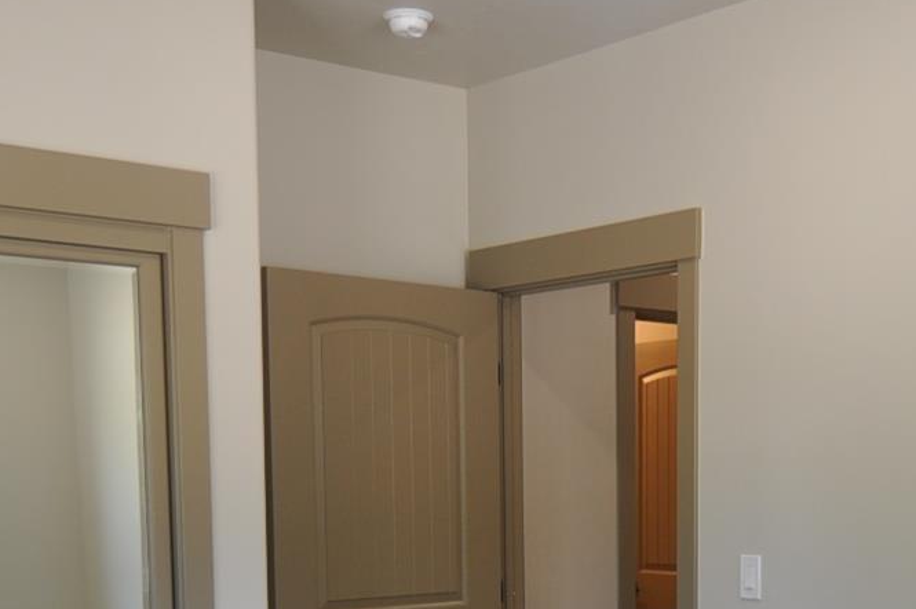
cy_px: 634
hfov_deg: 34.1
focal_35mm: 58
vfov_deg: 22.3
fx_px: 1474
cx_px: 636
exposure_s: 1/60
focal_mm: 12
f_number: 4
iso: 200
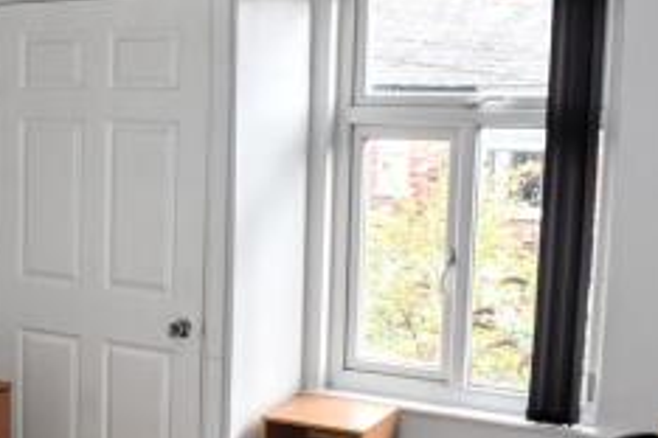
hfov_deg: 35.7
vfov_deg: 24.5
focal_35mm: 55
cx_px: 197
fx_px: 1005
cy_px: 285
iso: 640
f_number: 5.6
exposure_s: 1/125
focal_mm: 18
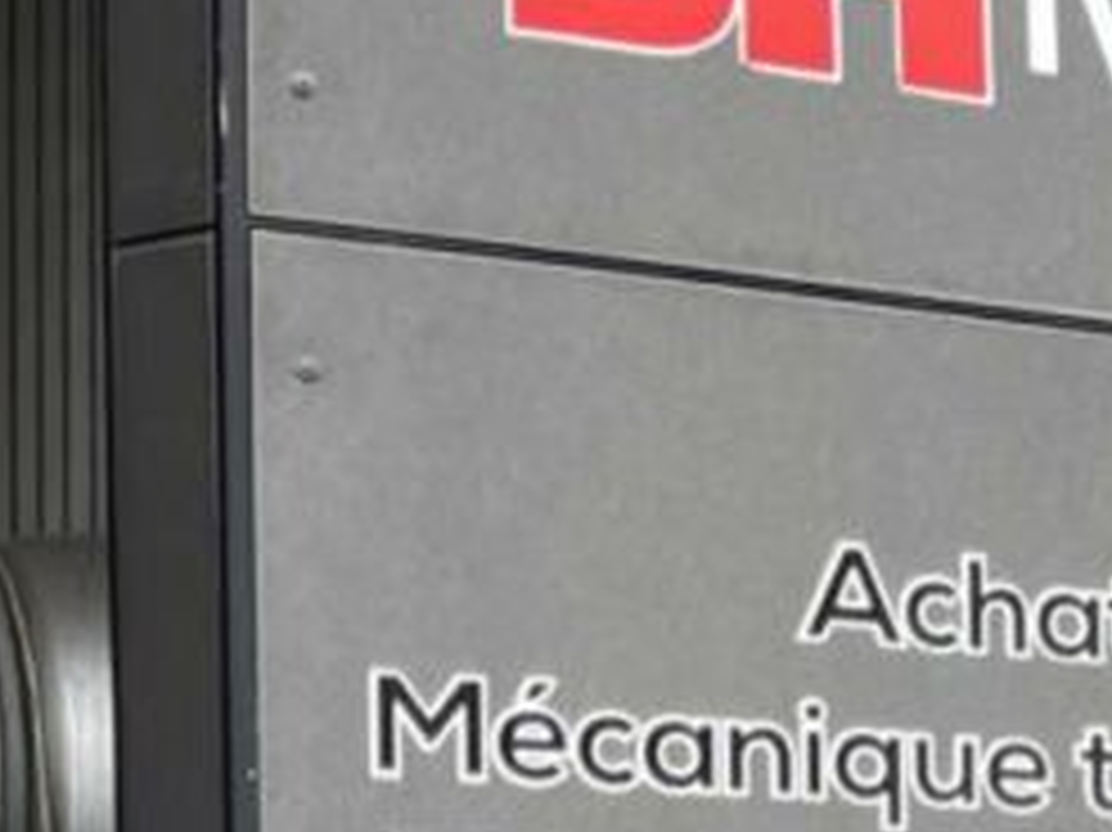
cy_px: 1417
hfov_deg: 9.4
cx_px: 3399
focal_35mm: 162
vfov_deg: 8.8
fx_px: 5202
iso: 50
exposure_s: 1/358
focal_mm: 5.1
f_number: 1.6
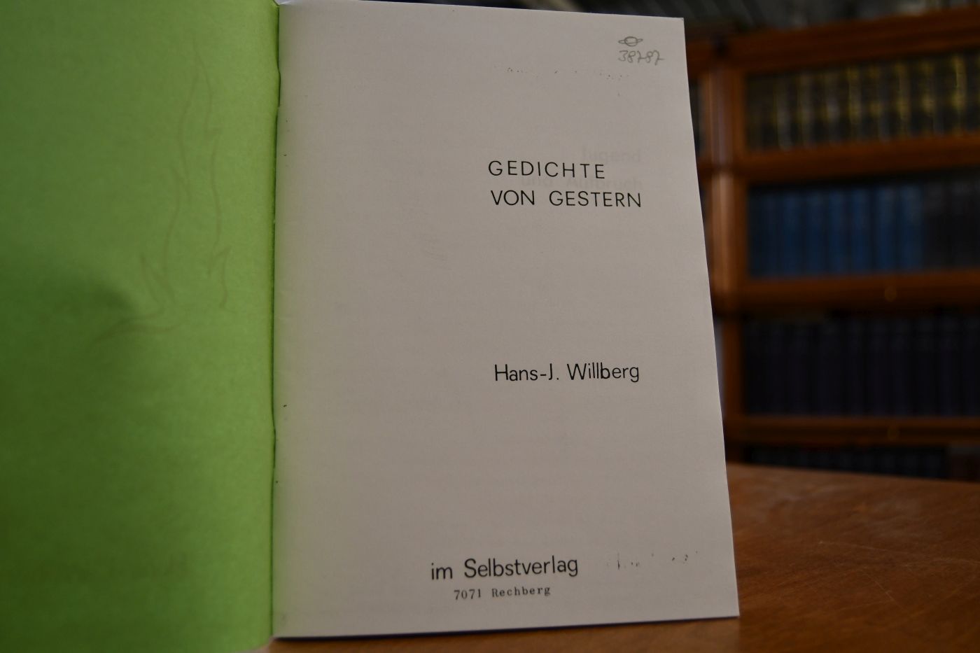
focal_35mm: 34
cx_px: 490
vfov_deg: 38.9
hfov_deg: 55.8
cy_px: 326
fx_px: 925
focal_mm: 23
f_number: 3.8
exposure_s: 1/250
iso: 800
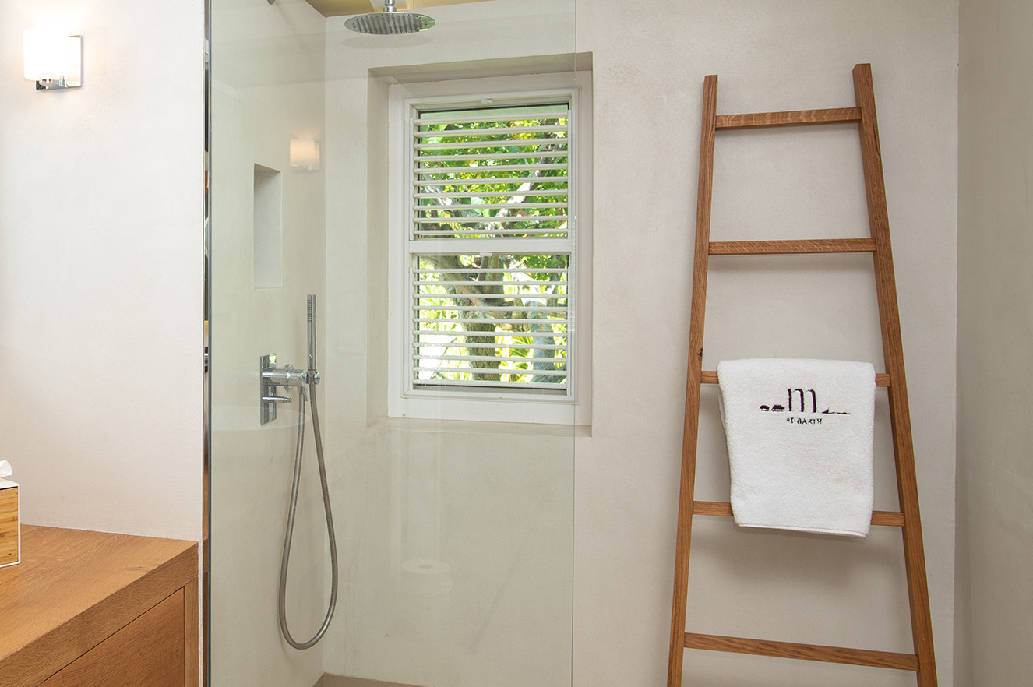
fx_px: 975
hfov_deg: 53.0
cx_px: 242
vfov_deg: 38.8
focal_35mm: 34
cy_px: 298
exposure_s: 1/60
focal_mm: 20
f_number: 8
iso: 200
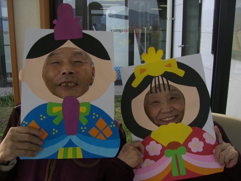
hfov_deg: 49.0
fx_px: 265
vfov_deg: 37.7
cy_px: 90
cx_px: 120
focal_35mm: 38
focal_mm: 6.2
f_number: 2.7
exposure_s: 1/200
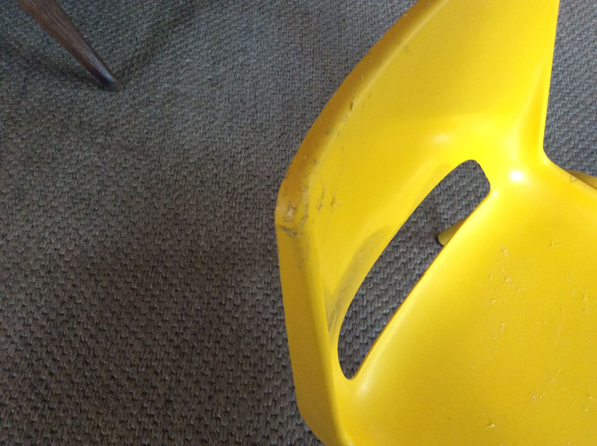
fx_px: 551
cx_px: 298
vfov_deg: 44.1
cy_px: 223
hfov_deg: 56.9
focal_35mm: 32
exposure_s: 1/25
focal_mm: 3.3
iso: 250
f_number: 2.4
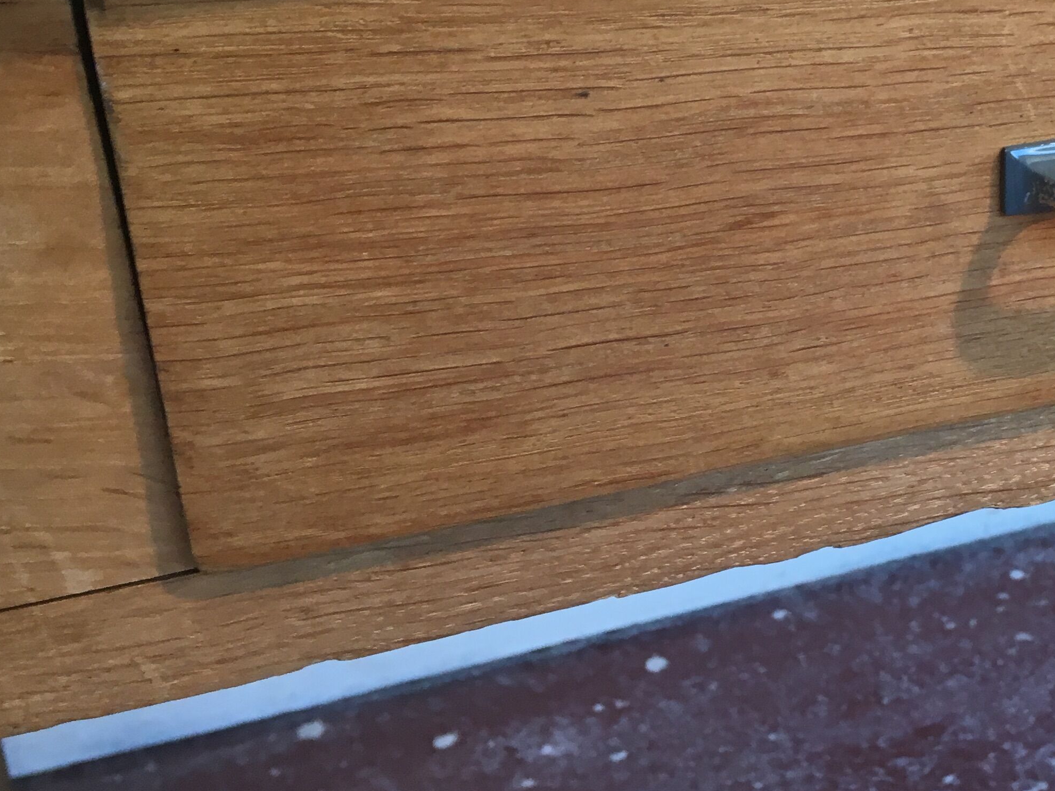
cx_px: 951
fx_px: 1798
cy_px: 167
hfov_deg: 31.2
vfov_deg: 24.4
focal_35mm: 59
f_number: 2.2
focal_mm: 4.15
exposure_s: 1/33
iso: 40
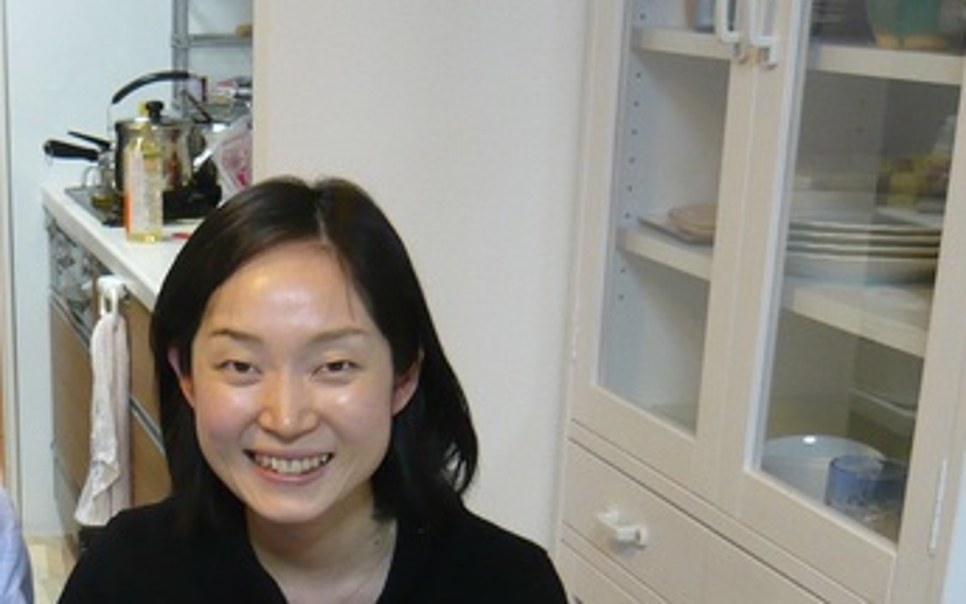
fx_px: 1764
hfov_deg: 29.4
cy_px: 655
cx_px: 104
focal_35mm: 67
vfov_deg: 18.7
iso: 200
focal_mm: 5.5
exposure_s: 1/13
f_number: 3.1
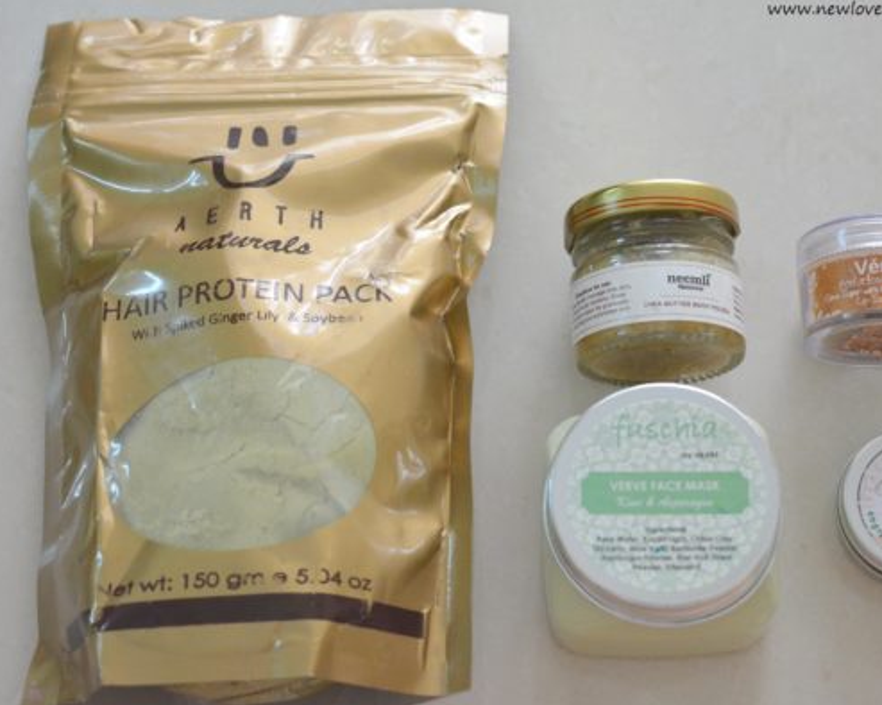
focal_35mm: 72
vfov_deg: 21.2
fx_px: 1879
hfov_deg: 26.4
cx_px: 524
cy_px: 351
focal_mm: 42
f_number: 5.6
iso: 1600
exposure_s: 1/60
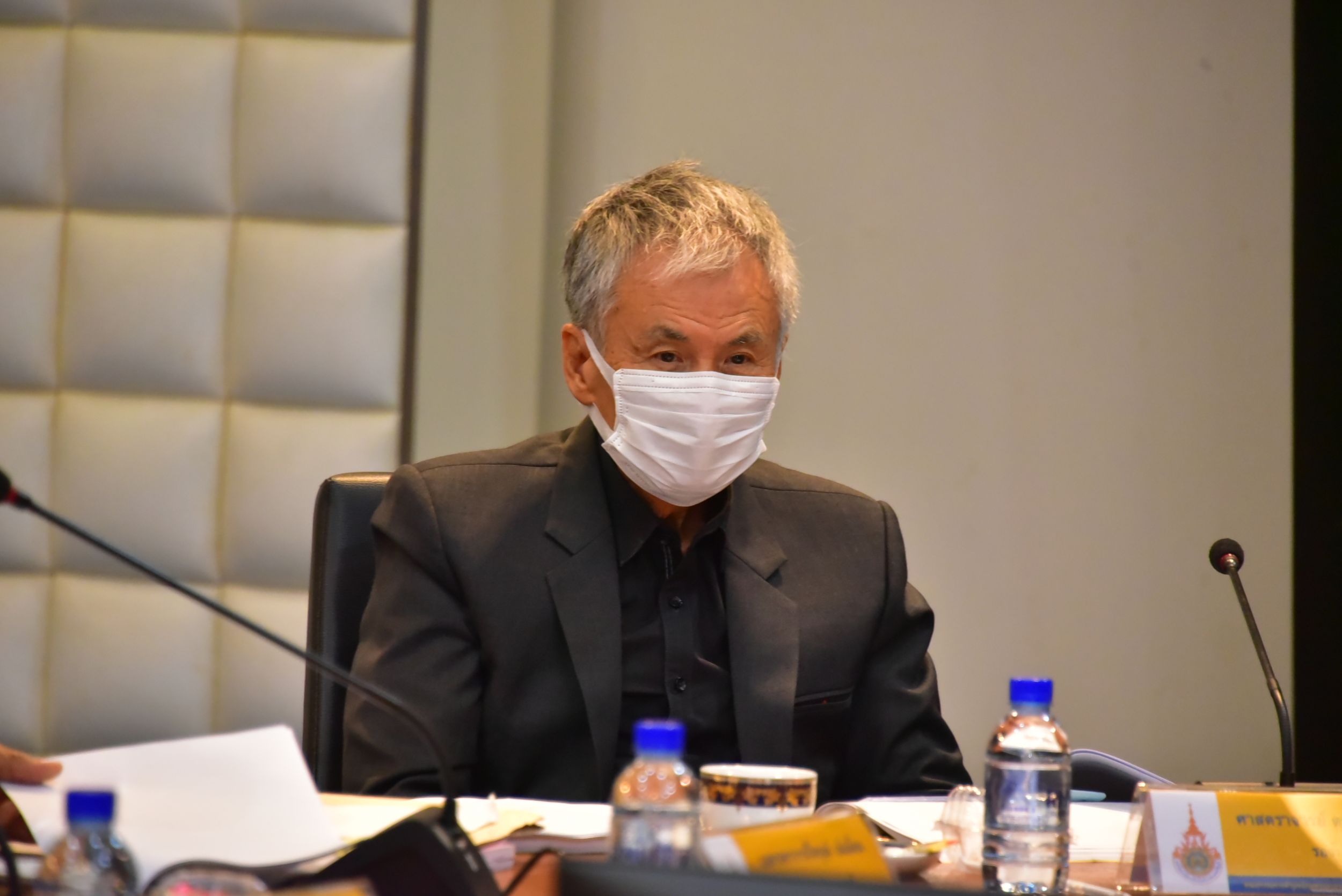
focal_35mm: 300
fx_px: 11187
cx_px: 671
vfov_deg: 4.6
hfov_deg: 6.9
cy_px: 448
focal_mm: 300
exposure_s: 1/160
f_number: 6.3
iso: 8000
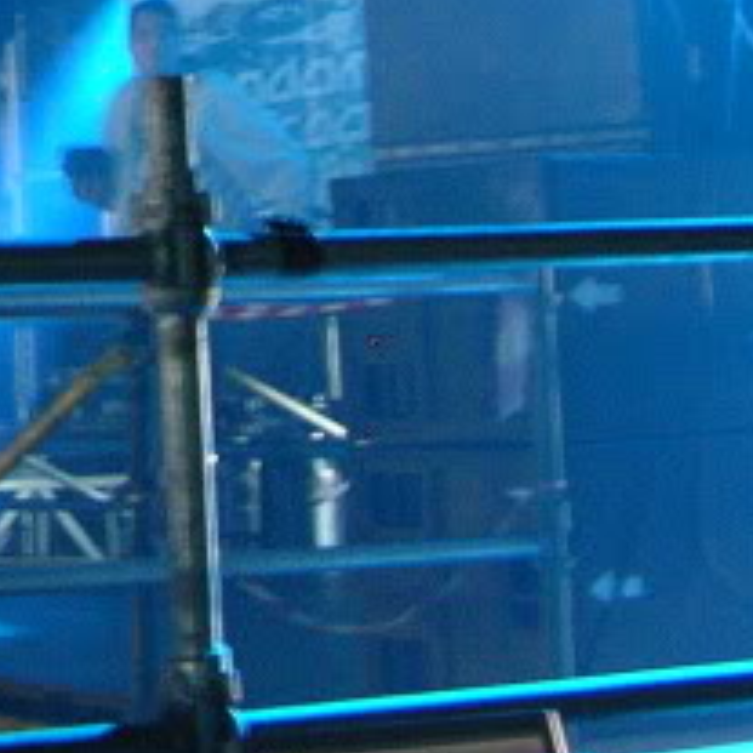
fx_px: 3765
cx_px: -509
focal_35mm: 153
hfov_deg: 10.8
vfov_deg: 11.1
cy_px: -276
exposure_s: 1/1.9
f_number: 2.8
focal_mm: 8.9
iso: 200
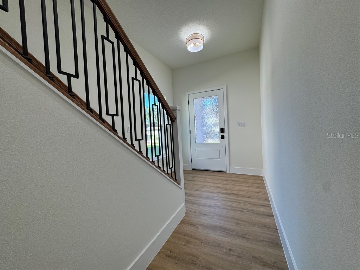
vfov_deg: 85.7
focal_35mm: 14
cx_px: 180
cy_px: 135
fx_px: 146
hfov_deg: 102.1
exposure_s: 1/120
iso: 50
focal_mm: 2.22
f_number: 2.2
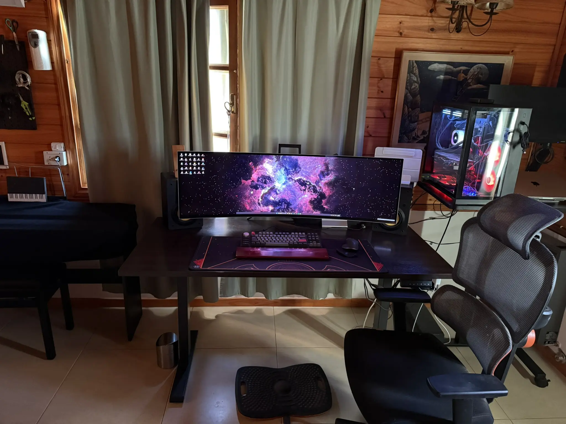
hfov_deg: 71.6
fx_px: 392
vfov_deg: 56.8
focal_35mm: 24
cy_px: 212
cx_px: 283
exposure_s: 1/33
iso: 1000
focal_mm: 6.76
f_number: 1.78
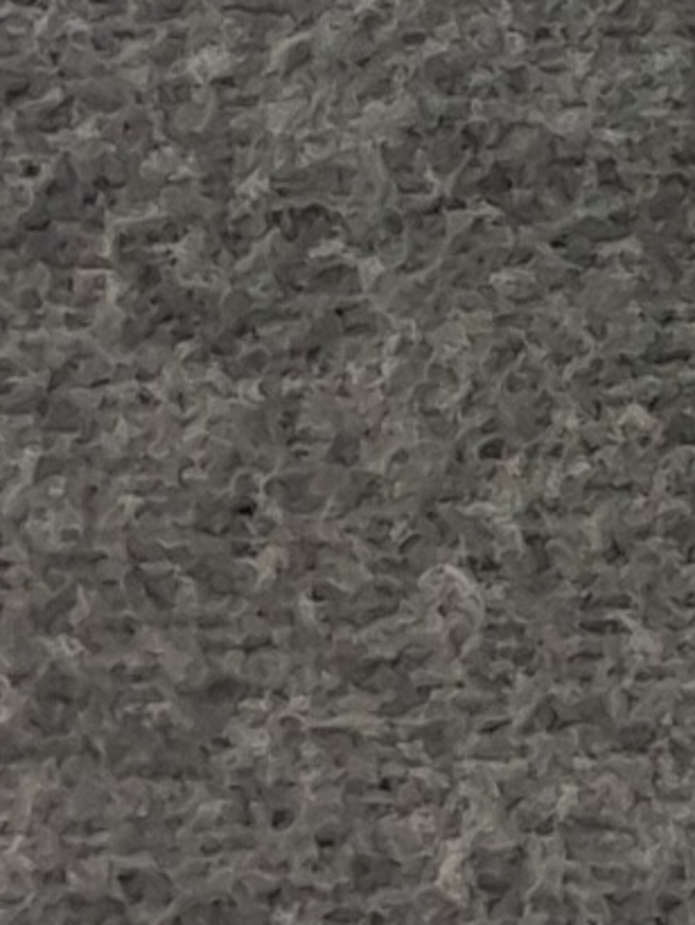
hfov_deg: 7.4
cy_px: -849
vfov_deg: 10.5
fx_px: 4653
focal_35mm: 174
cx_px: 2170
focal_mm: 3.08
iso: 125
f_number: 2
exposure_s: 1/60.2
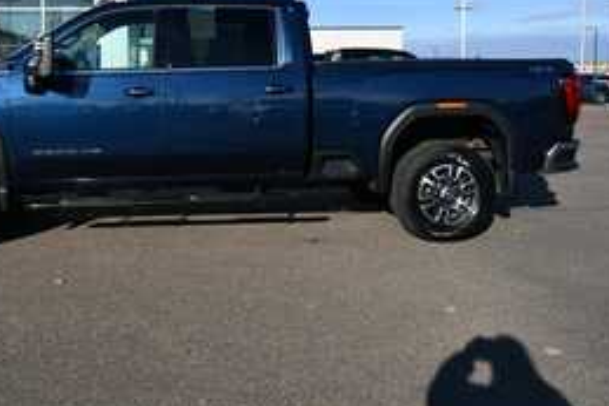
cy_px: 111
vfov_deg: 38.1
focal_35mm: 34
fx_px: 575
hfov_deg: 54.8
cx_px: 209
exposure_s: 1/400
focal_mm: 15
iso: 100
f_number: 10
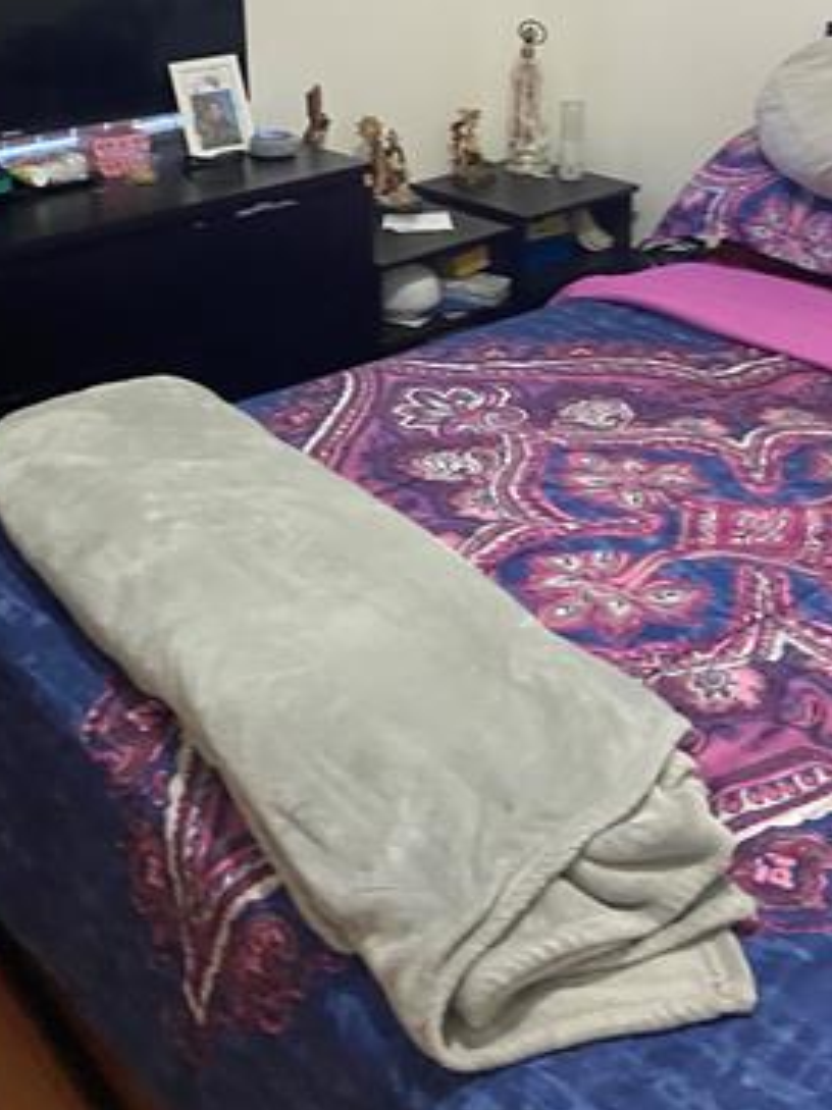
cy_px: 223
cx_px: 303
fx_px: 1379
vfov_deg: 42.0
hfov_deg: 33.4
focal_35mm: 43
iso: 500
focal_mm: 4.25
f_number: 1.8
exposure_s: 1/40
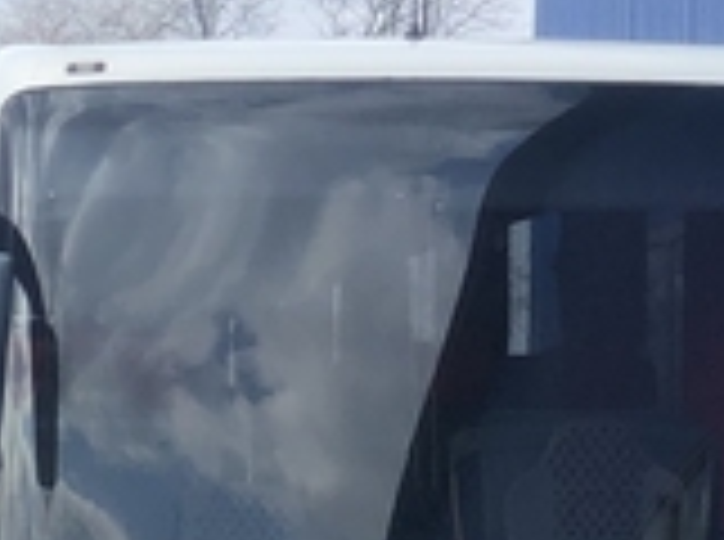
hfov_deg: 7.4
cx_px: -742
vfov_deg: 5.7
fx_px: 5405
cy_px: 544
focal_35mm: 259
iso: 16
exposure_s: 1/889
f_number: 2.4
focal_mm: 6
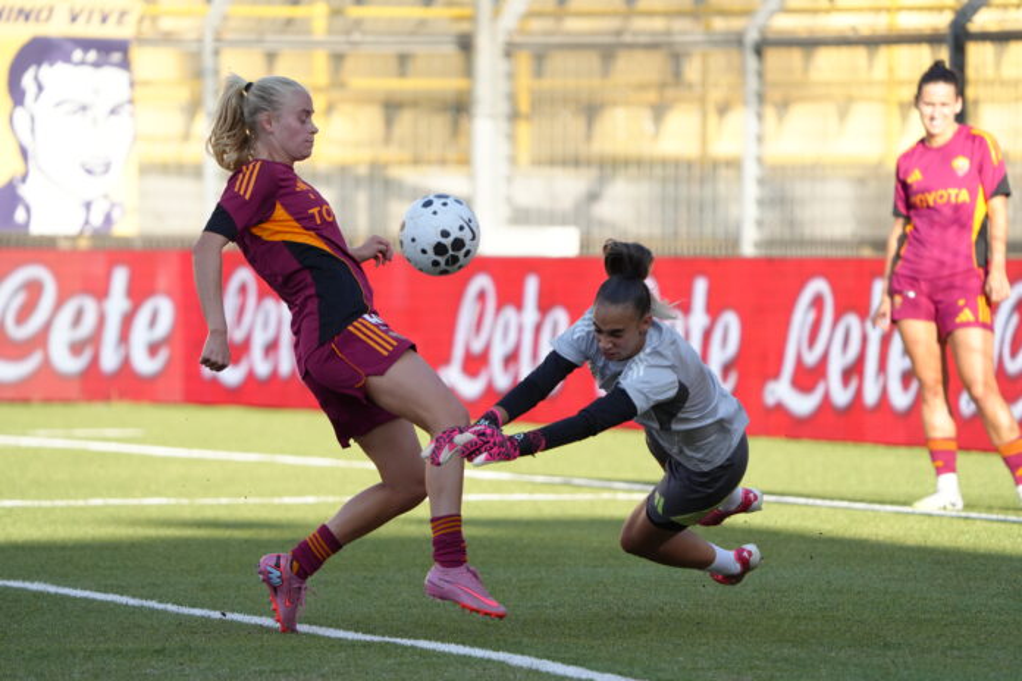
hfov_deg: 5.1
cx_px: 511
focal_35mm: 407
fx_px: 11553
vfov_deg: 3.4
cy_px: 340
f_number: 6.3
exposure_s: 1/2500
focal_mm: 407
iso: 2000
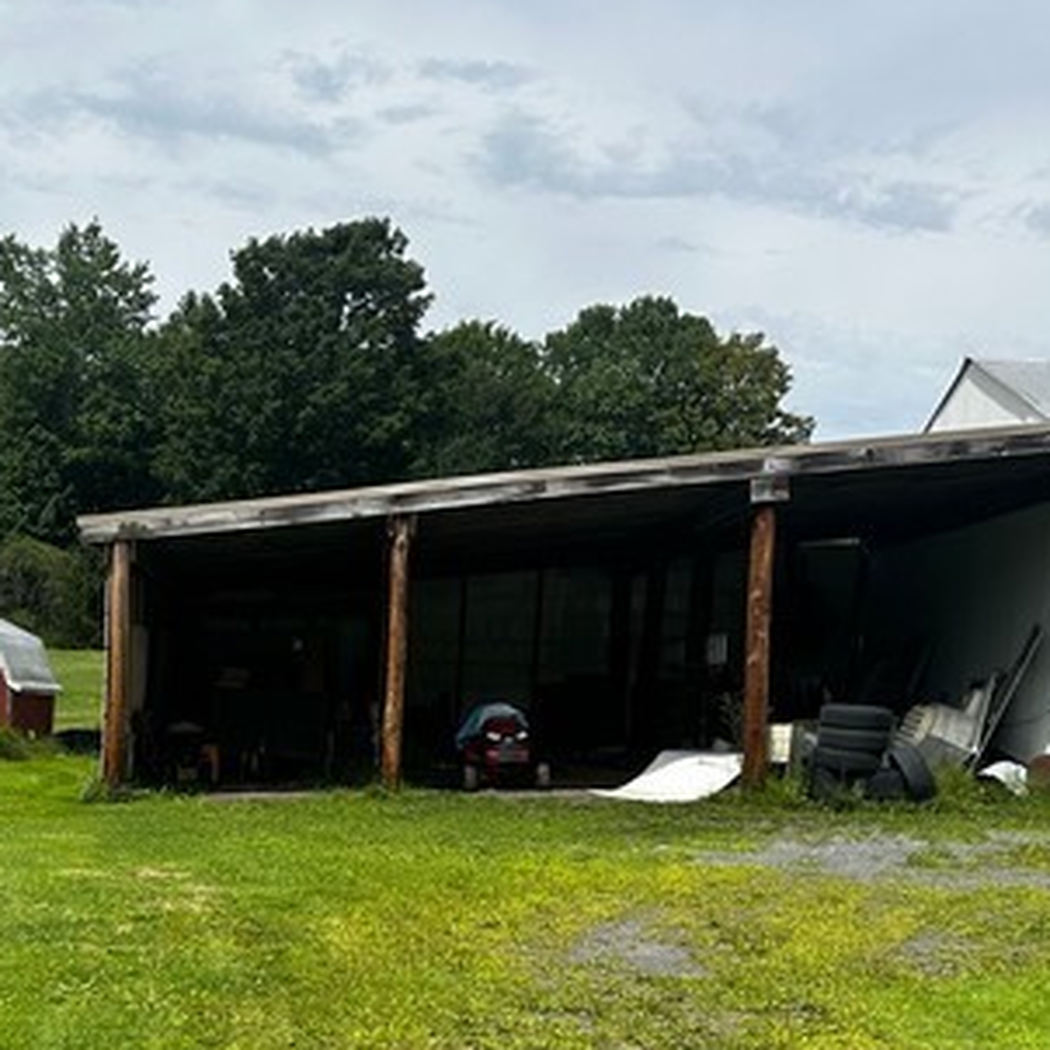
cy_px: 803
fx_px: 1544
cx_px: 125
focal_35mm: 45
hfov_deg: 35.5
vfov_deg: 36.6
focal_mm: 6.86
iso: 80
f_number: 1.78
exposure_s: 1/4348
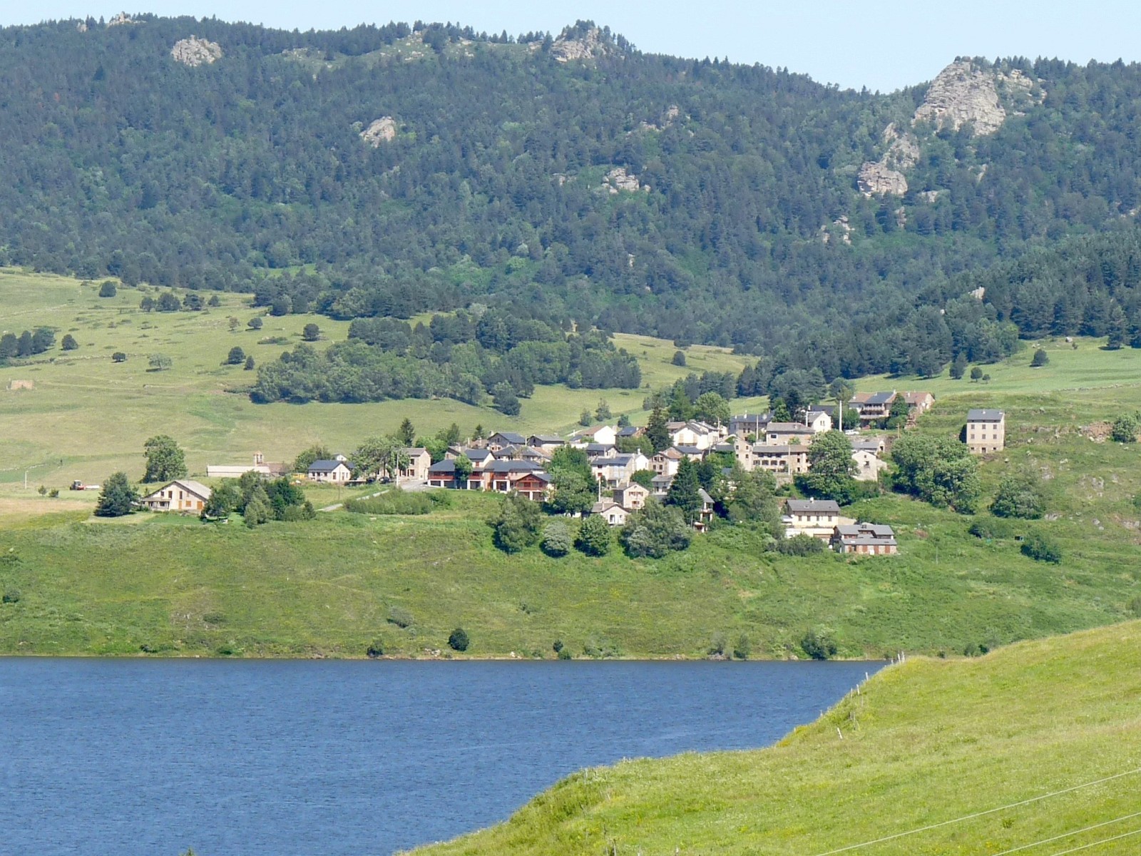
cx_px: 570
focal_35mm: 207
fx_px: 6823
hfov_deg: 9.6
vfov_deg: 7.2
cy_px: 428
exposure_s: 1/320
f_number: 5.6
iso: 100
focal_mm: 20.8
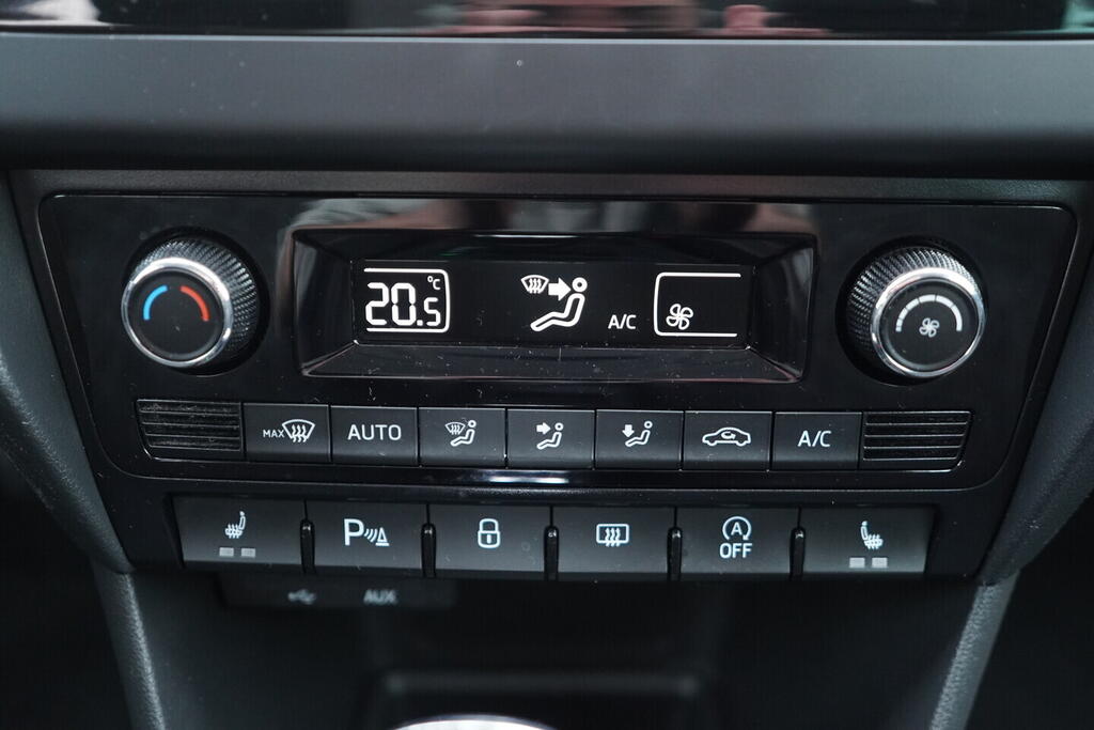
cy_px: 365
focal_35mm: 36
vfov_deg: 36.9
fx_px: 1094
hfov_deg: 53.1
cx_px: 547
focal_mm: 24
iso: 2000
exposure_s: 1/40
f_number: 2.8
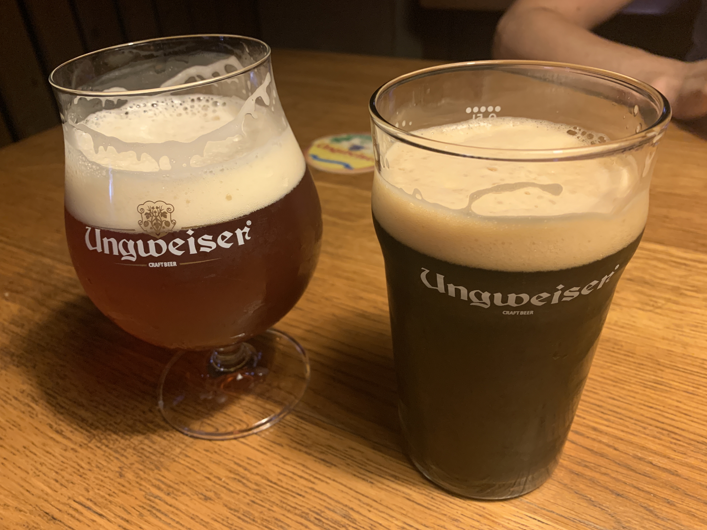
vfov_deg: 51.3
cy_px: 271
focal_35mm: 27
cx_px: 344
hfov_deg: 65.3
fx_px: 551
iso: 320
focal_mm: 4.25
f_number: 1.8
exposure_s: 1/33
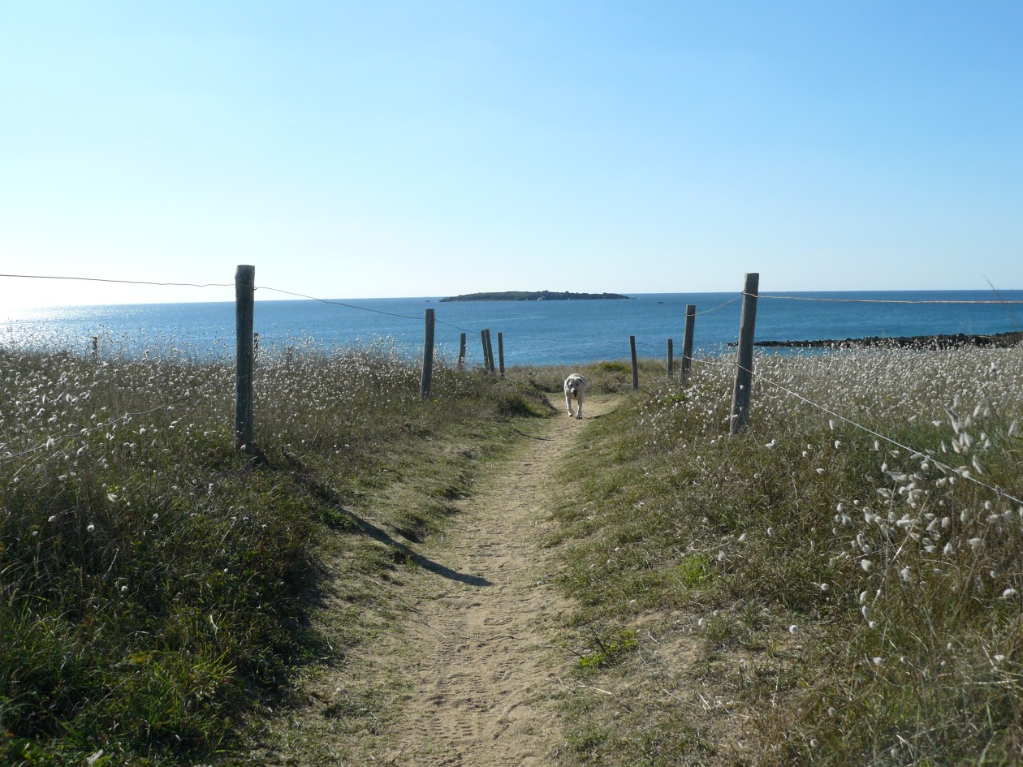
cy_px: 384
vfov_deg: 39.7
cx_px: 512
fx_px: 1064
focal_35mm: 36
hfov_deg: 51.4
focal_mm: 6
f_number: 5.6
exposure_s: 1/500
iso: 100
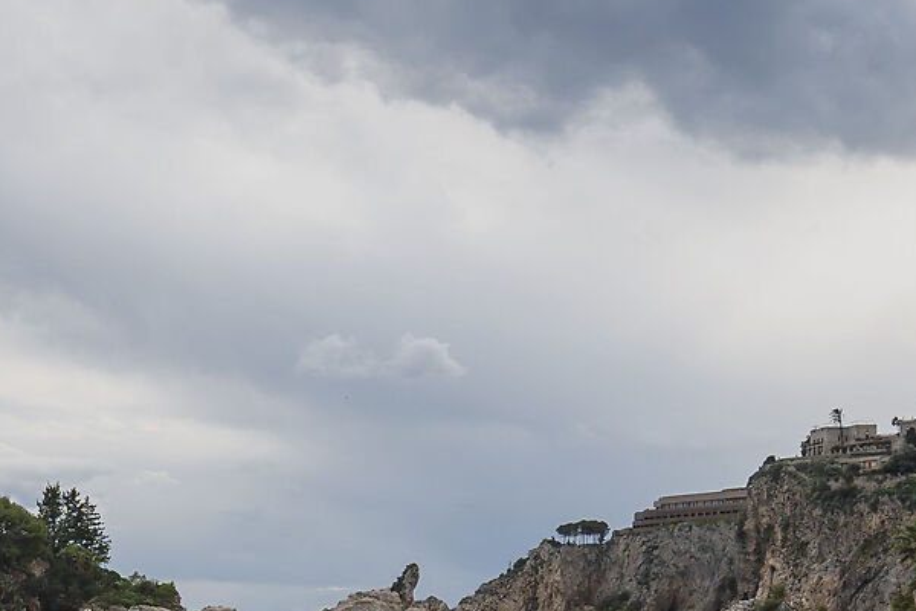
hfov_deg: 28.6
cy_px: 587
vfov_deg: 20.7
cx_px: -87
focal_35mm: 64
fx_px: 1628
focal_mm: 16
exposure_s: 1/640
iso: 100
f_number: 4
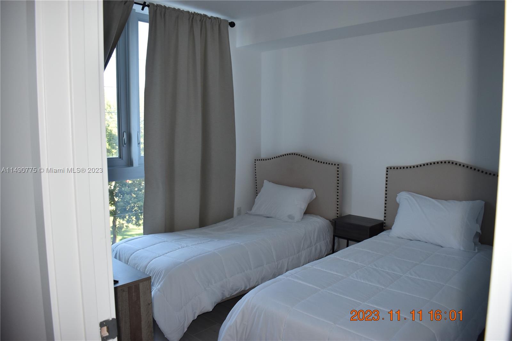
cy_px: 170
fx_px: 384
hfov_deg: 67.4
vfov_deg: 47.9
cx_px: 256
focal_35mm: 27
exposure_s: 1/200
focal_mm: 18
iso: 640
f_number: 5
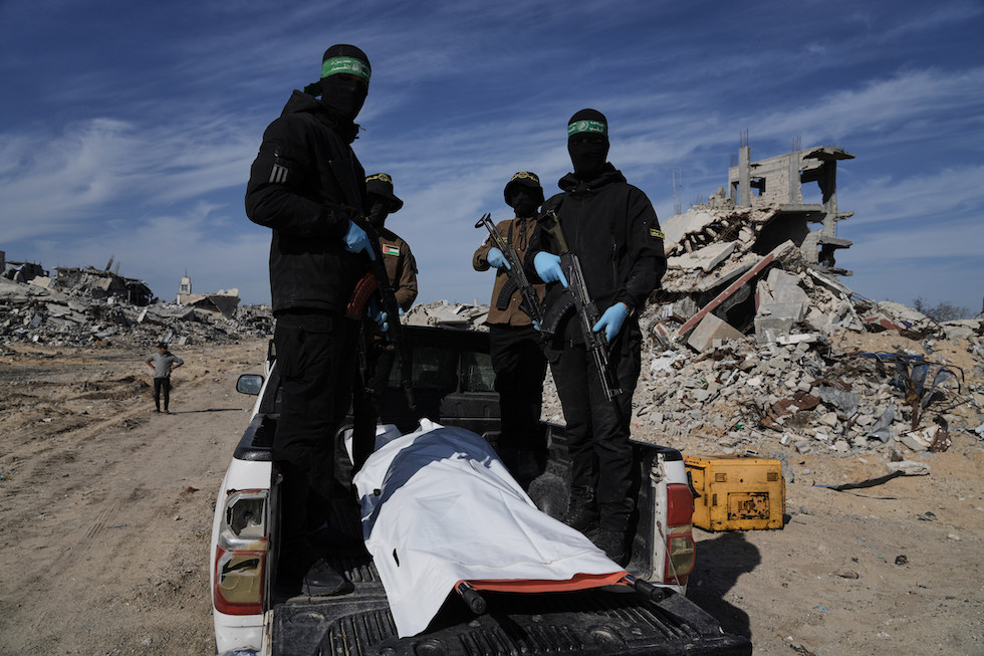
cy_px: 328
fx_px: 656
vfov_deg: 53.1
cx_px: 492
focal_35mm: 24
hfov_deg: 73.8
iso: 125
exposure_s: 1/2500
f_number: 5
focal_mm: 24
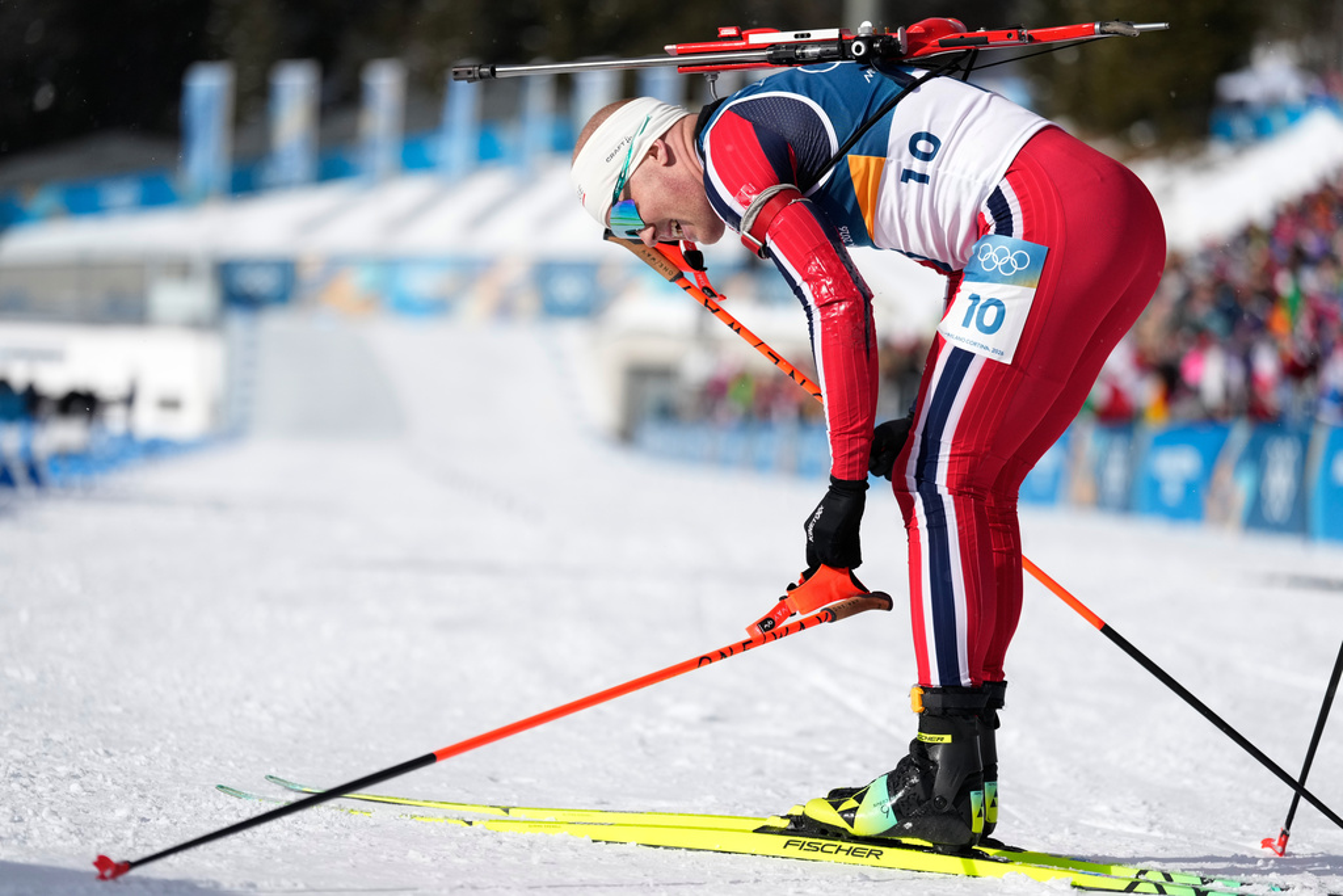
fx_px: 4962
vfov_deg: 10.3
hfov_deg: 15.4
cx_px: 672
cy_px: 448
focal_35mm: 133
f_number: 2.8
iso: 1250
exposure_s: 1/32000
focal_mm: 133
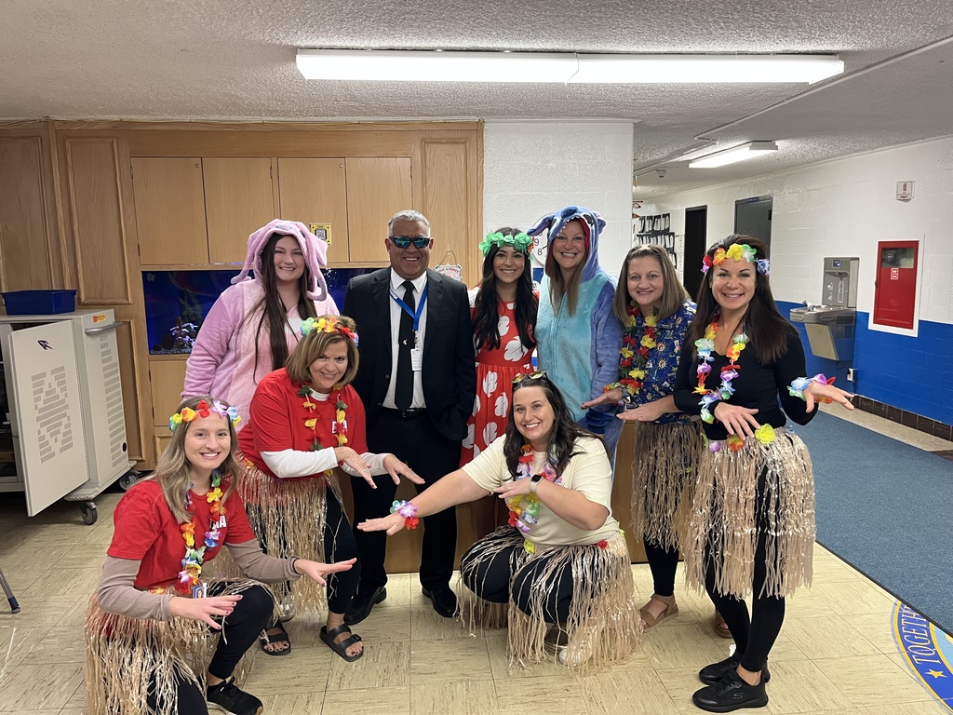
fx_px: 716
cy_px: 358
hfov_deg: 67.3
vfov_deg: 53.1
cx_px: 476
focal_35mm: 26
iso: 200
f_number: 1.6
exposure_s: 1/60
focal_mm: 5.1
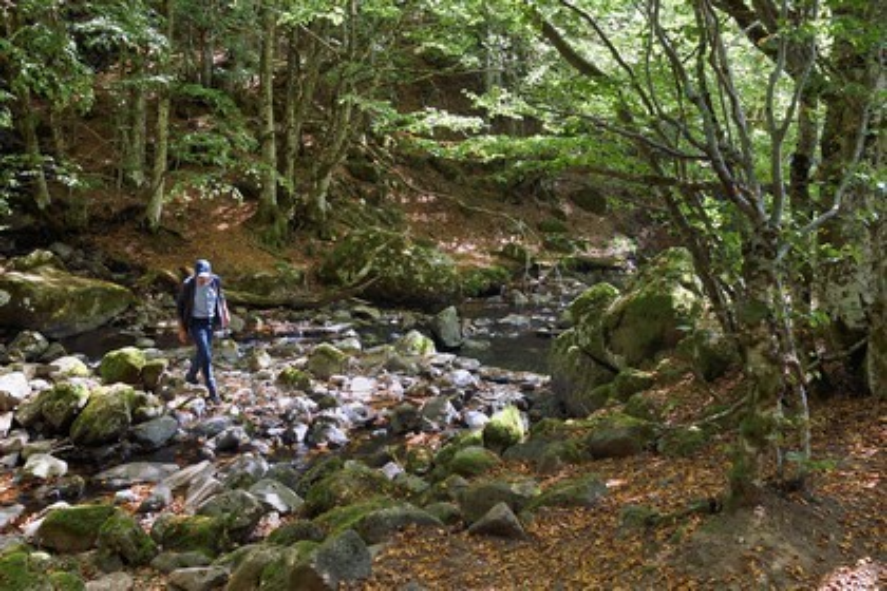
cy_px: 296
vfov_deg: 36.9
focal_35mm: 36
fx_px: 887
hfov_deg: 53.1
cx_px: 444
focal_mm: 36
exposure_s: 1/50
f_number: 8
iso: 800
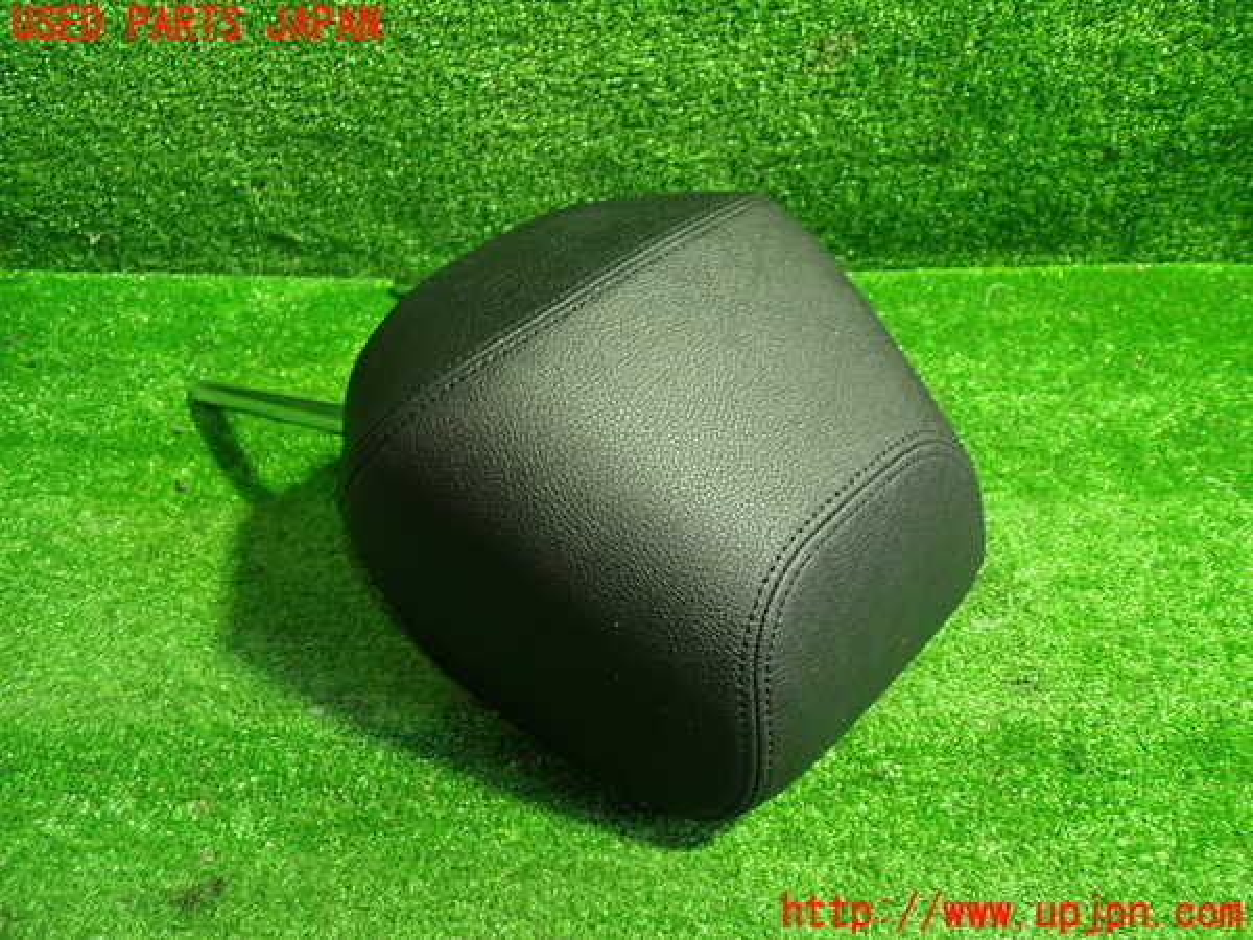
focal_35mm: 30
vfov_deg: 46.8
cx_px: 626
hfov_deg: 60.0
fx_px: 1086
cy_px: 470
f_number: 2.3
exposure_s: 1/30
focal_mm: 5.4
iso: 500
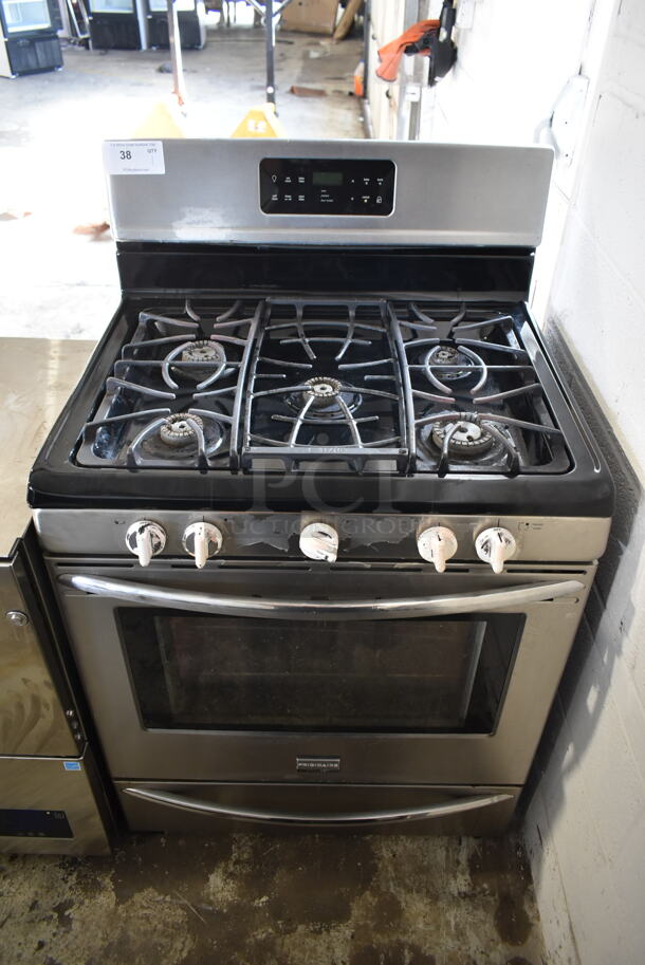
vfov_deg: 67.3
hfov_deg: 48.0
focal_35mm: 27
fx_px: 724
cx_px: 322
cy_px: 482
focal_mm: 18
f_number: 3.5
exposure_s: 1/30
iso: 900
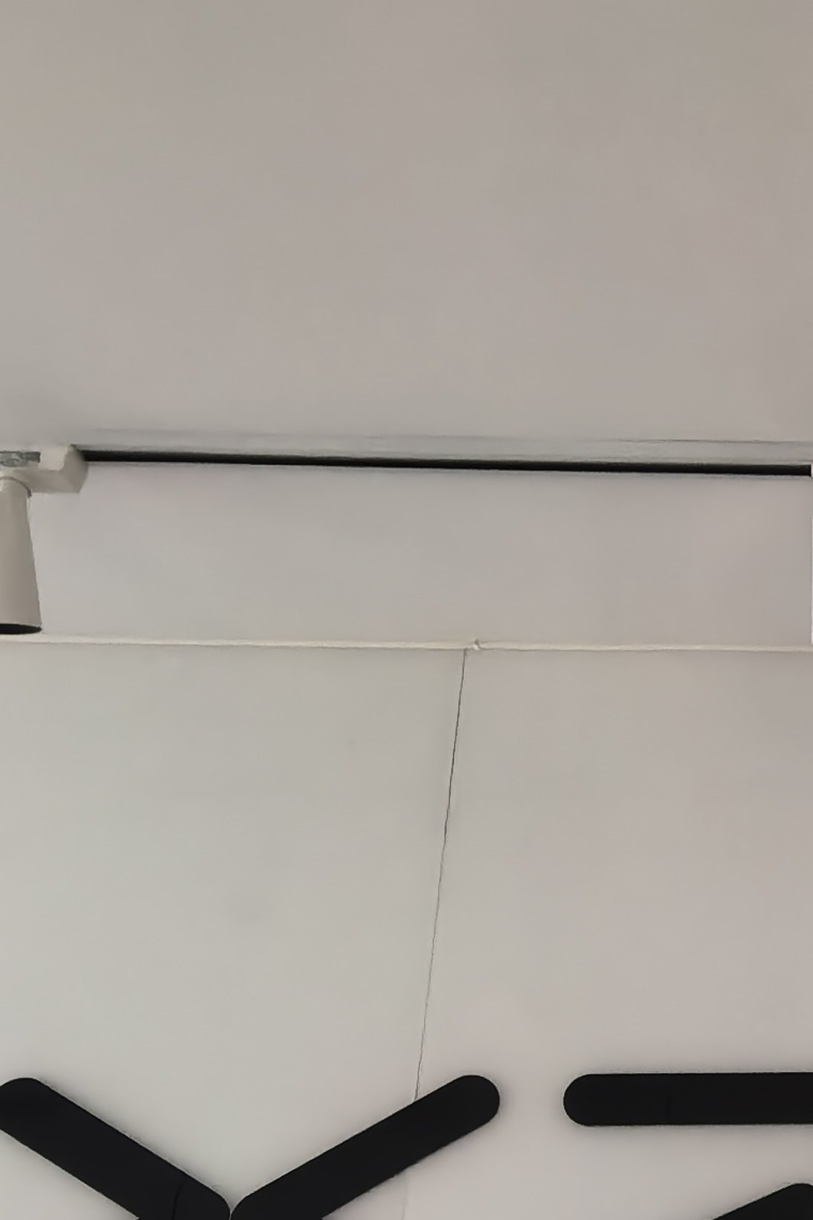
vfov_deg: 42.4
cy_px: 984
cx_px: 943
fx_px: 1491
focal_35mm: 44
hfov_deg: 27.3
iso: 400
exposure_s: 1/33.3
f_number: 2.2
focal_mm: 1.95
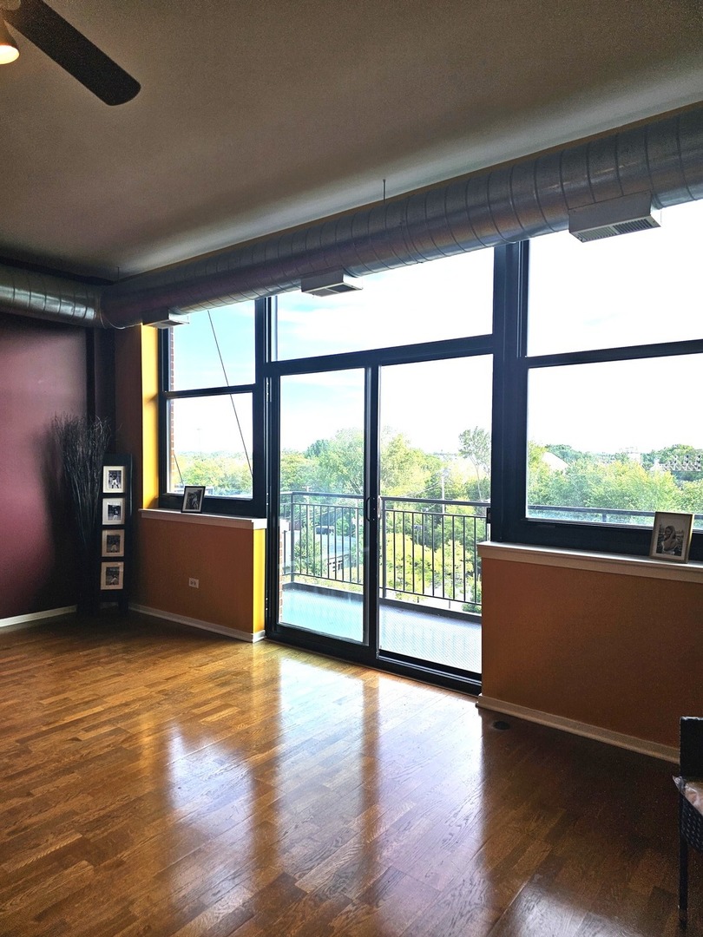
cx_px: 352
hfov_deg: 58.9
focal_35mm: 23
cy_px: 468
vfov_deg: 73.9
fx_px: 623
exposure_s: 1/120
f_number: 1.7
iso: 10
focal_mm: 6.3
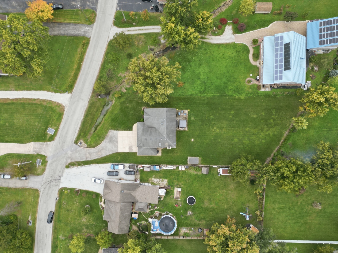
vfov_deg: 56.8
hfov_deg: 71.6
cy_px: 126
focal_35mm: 24
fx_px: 234
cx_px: 169
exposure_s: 1/250
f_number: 1.7
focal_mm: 6.7
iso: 120
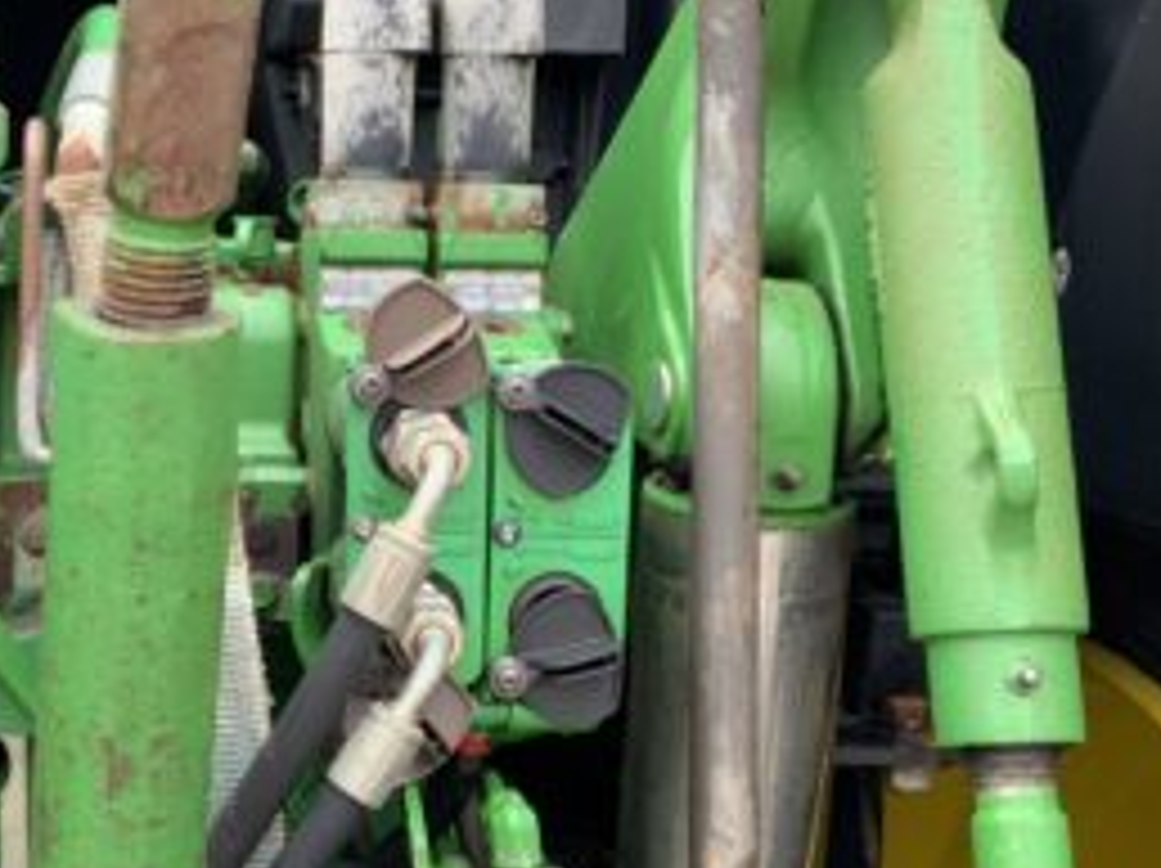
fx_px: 2413
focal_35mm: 72
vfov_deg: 20.4
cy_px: 418
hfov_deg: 26.5
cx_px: 202
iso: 64
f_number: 1.8
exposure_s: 1/80
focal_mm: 3
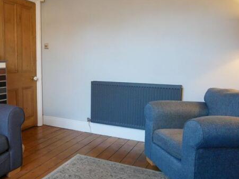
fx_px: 214
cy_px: 87
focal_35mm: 31
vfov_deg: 45.4
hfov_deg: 57.5
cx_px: 87
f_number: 3.5
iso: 3200
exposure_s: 1/60
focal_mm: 12
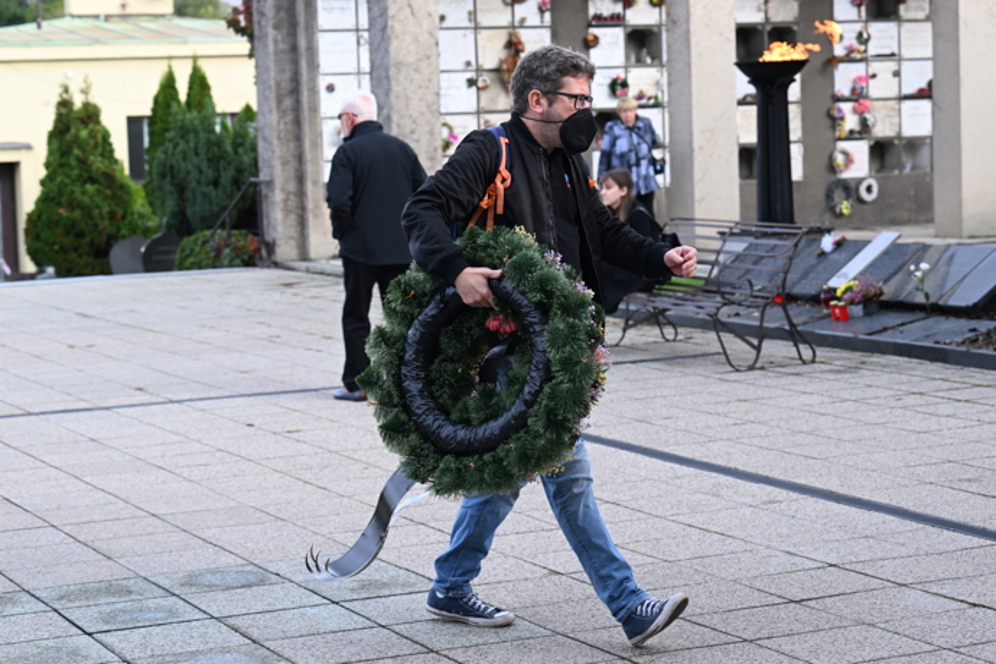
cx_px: 498
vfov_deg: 16.1
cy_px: 332
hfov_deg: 23.9
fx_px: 2351
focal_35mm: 85
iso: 1250
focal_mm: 85
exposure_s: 1/500
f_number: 6.3
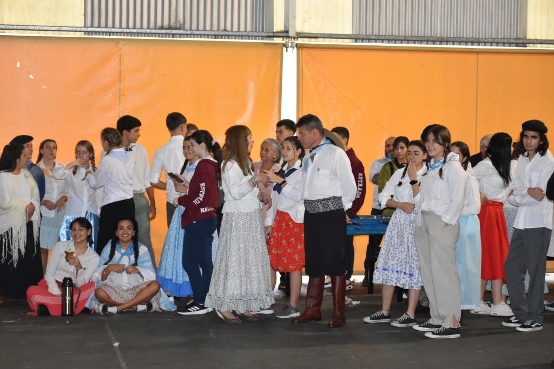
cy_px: 184
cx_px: 277
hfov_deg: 26.0
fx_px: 1200
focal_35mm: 78
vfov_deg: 17.5
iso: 1600
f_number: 5.6
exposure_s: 1/80
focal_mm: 52
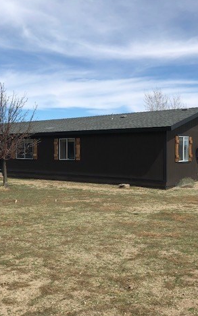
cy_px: 159
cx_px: 67
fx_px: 362
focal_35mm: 42
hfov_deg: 30.4
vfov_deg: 47.2
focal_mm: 3.99
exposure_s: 1/2525
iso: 20
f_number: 1.8
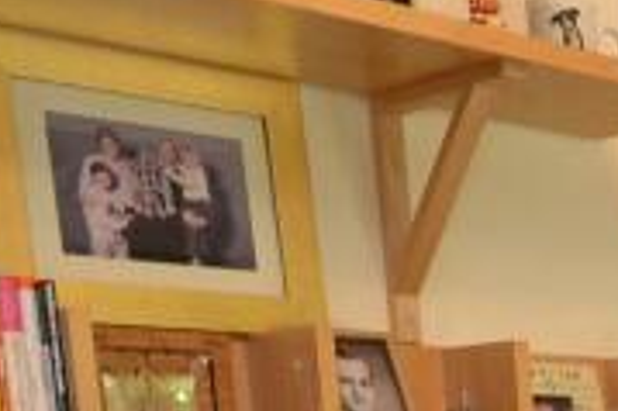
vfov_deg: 14.2
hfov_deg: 18.0
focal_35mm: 86
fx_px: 1475
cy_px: 710
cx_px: 1160
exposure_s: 1/60
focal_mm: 10
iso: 450
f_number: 3.5
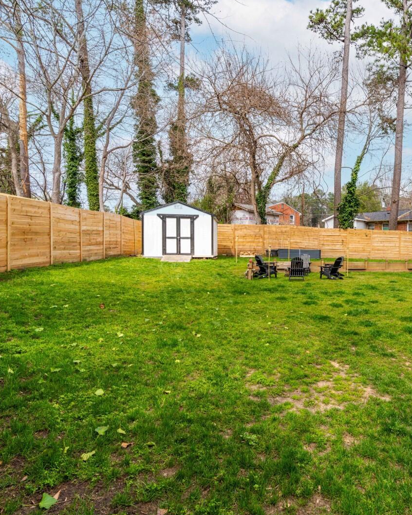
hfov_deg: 57.1
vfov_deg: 72.6
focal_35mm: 23
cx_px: 320
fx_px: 351
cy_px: 255
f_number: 8
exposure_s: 1/125
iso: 100
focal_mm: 16
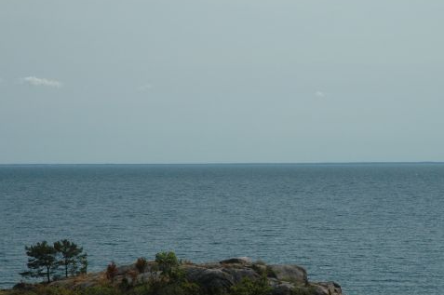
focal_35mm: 141
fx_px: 1737
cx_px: 267
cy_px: 172
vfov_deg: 9.7
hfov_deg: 14.6
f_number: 14
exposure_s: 1/800
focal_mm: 70
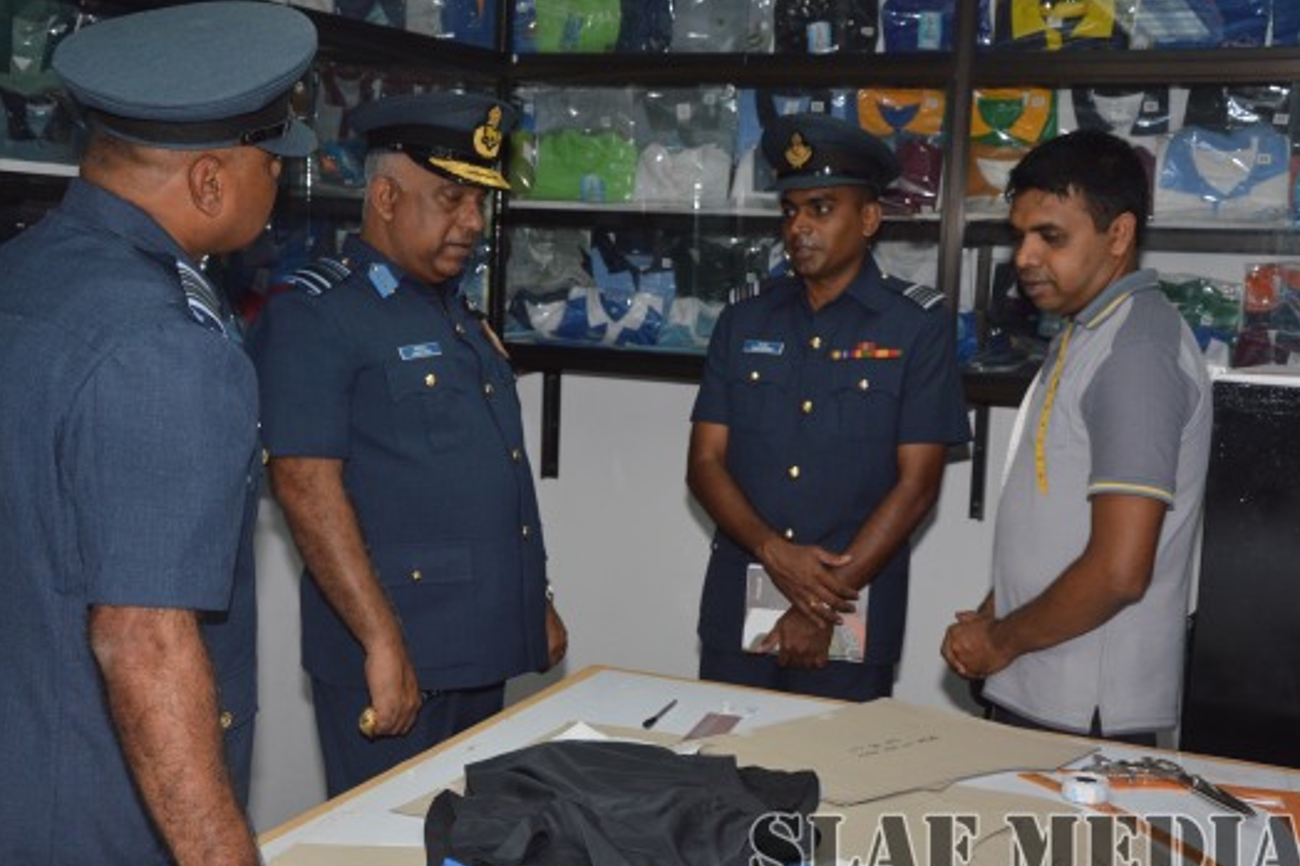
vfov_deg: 28.0
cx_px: 650
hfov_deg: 41.1
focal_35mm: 48
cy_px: 484
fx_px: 1733
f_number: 5
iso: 400
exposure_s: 1/80
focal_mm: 28
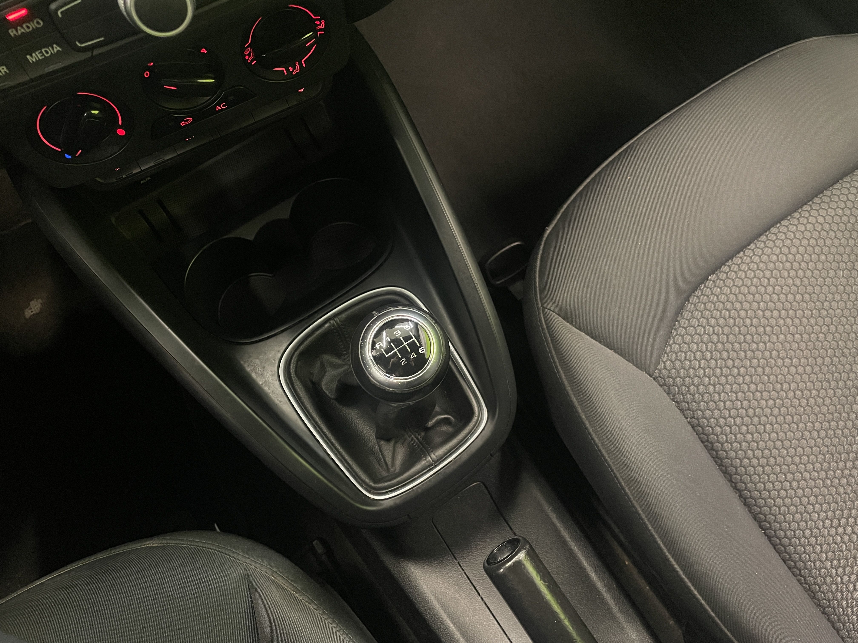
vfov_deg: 53.1
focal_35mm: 26
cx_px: 429
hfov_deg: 67.3
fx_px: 644
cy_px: 322
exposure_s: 1/50
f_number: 1.6
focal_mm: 4.2
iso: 500
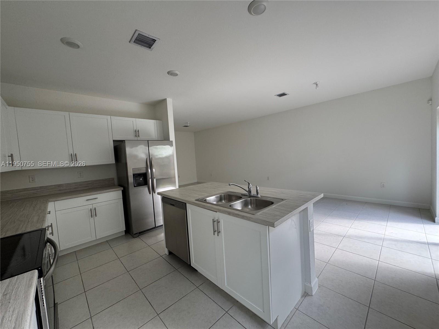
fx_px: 178
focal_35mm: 14
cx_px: 220
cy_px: 164
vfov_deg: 85.7
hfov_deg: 102.1
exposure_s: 1/99
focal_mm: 2.22
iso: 160
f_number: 2.2
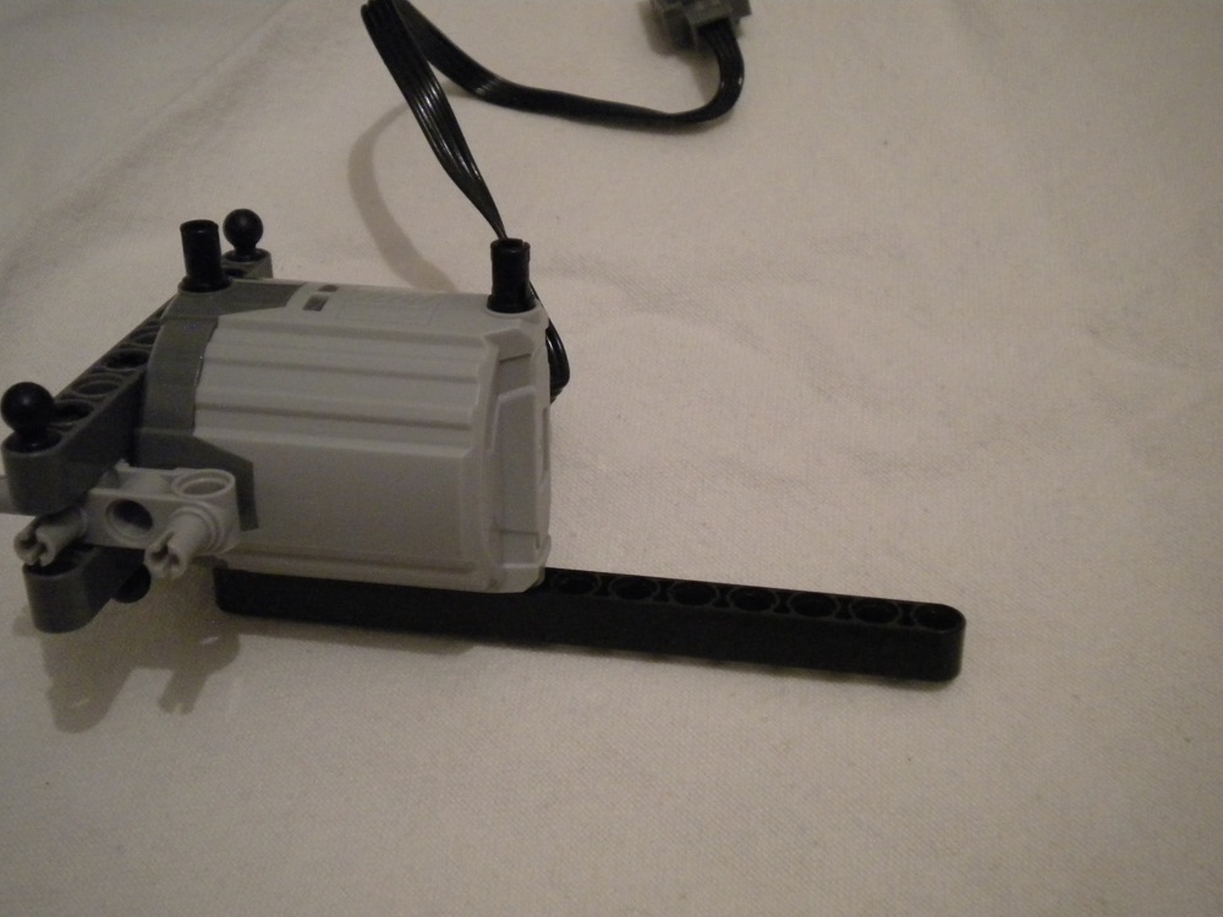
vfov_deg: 34.3
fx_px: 1484
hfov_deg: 44.8
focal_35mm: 42
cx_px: 608
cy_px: 463
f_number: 3.5
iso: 800
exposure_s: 1/26.3
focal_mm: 7.4
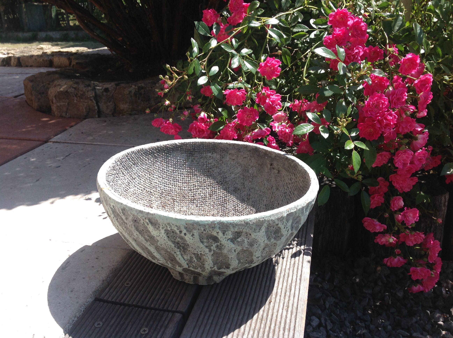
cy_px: 169
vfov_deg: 40.6
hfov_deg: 52.7
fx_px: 457
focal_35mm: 35
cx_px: 226
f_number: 2.4
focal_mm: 4.28
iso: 50
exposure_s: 1/796
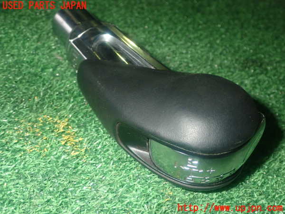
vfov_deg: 32.9
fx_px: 362
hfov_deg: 42.9
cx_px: 142
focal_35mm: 44
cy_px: 107
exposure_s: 1/40
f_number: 9
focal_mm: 7.84
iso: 640
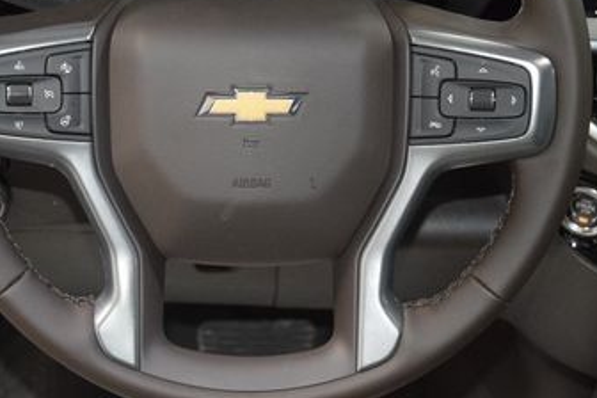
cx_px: 252
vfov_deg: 16.4
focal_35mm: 83
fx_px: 1376
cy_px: 97
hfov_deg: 24.5
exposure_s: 1/80
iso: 2500
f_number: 3.8
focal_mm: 29
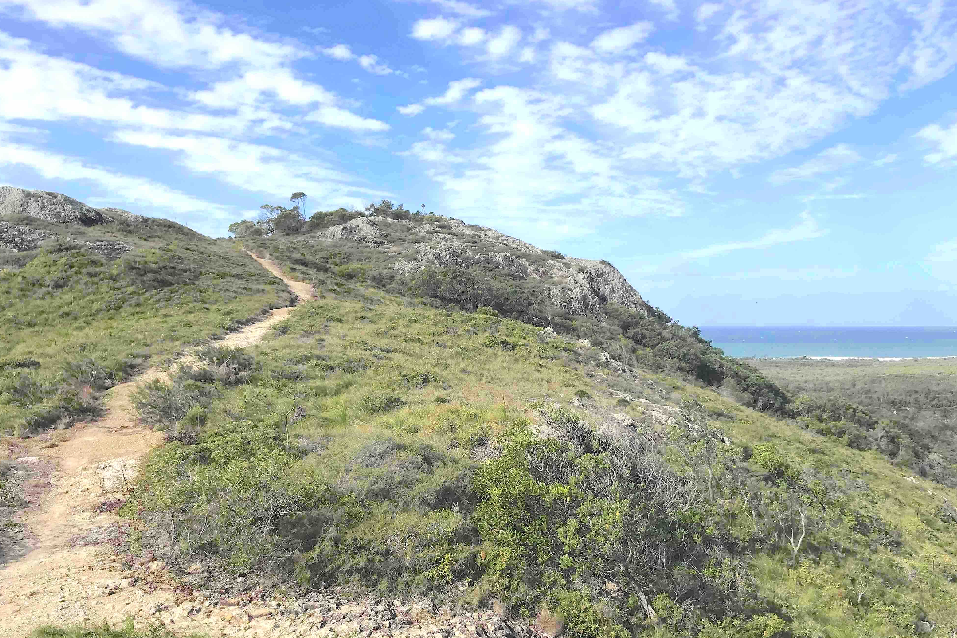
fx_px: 797
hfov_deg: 61.9
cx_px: 486
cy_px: 360
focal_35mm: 30
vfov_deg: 43.5
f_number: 1.8
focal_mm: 3.99
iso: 20
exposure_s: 1/2037
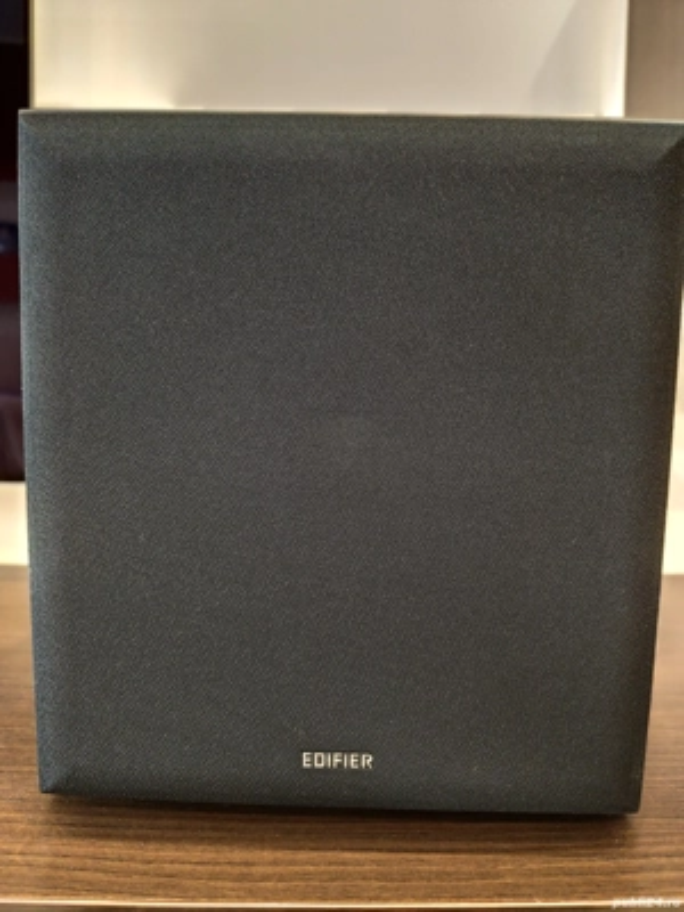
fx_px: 606
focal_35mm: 23
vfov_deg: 73.9
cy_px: 456
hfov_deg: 58.9
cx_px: 342
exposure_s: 1/25
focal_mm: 6.14
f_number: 1.65
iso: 3200
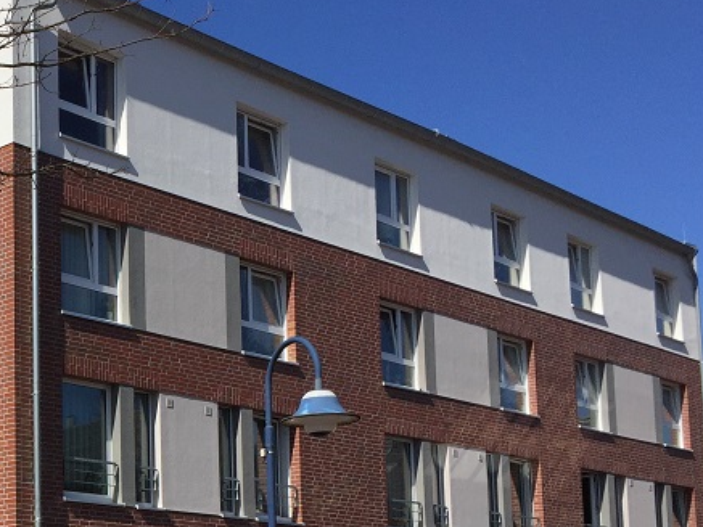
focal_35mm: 65
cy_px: 502
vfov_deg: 21.9
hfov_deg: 27.6
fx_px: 1320
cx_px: -39
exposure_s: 1/3968
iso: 32
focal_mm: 4.15
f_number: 2.2
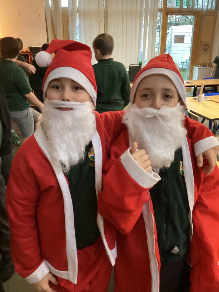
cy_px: 146
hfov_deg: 45.4
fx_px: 261
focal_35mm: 31
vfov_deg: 58.4
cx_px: 110
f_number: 2.4
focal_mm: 3.3
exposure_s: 1/33
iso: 400
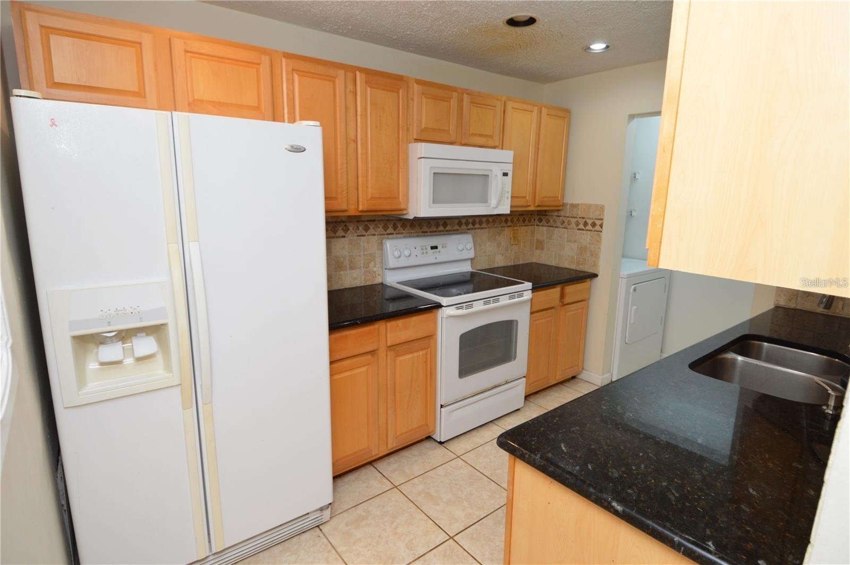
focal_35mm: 18
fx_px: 425
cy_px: 282
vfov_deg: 67.3
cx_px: 425
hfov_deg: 90.1
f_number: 4
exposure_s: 1/60
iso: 400
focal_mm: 12
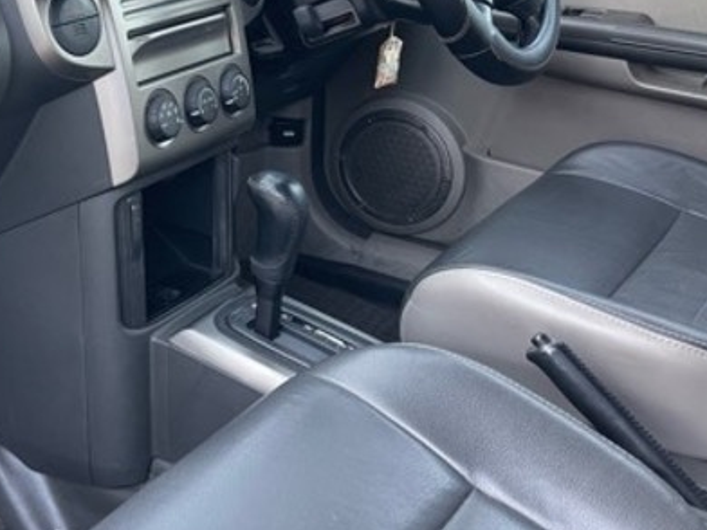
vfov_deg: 28.3
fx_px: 1042
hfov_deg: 35.1
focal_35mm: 51
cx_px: 60
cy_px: 169
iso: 160
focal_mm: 5.1
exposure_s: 1/60
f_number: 1.6
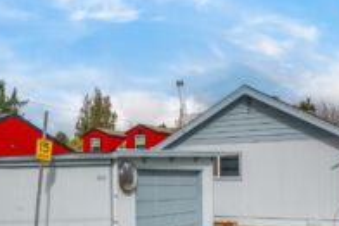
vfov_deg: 27.8
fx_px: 443
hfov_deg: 41.6
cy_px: 196
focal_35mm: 47
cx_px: 208
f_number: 7.1
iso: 80
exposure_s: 1/200
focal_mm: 23
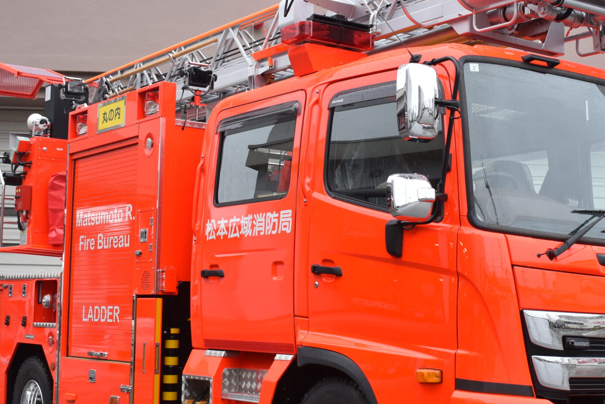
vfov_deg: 20.6
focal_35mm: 66
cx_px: 369
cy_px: 214
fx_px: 1109
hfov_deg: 30.4
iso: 400
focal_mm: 24
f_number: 4.5
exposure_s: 1/80
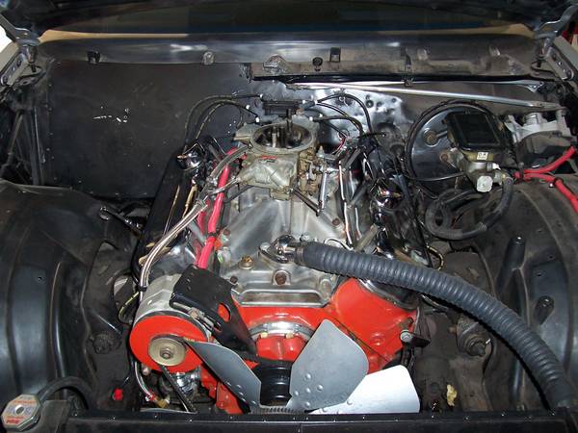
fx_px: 618
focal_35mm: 37
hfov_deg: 50.1
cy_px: 216
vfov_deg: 38.7
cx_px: 289
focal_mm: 5.6
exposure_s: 1/60
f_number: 2.8
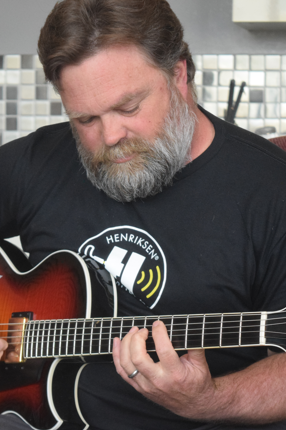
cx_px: 79
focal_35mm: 125
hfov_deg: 11.0
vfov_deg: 16.4
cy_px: 215
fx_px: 1487
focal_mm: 55
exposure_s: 1/320
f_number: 5.6
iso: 3200
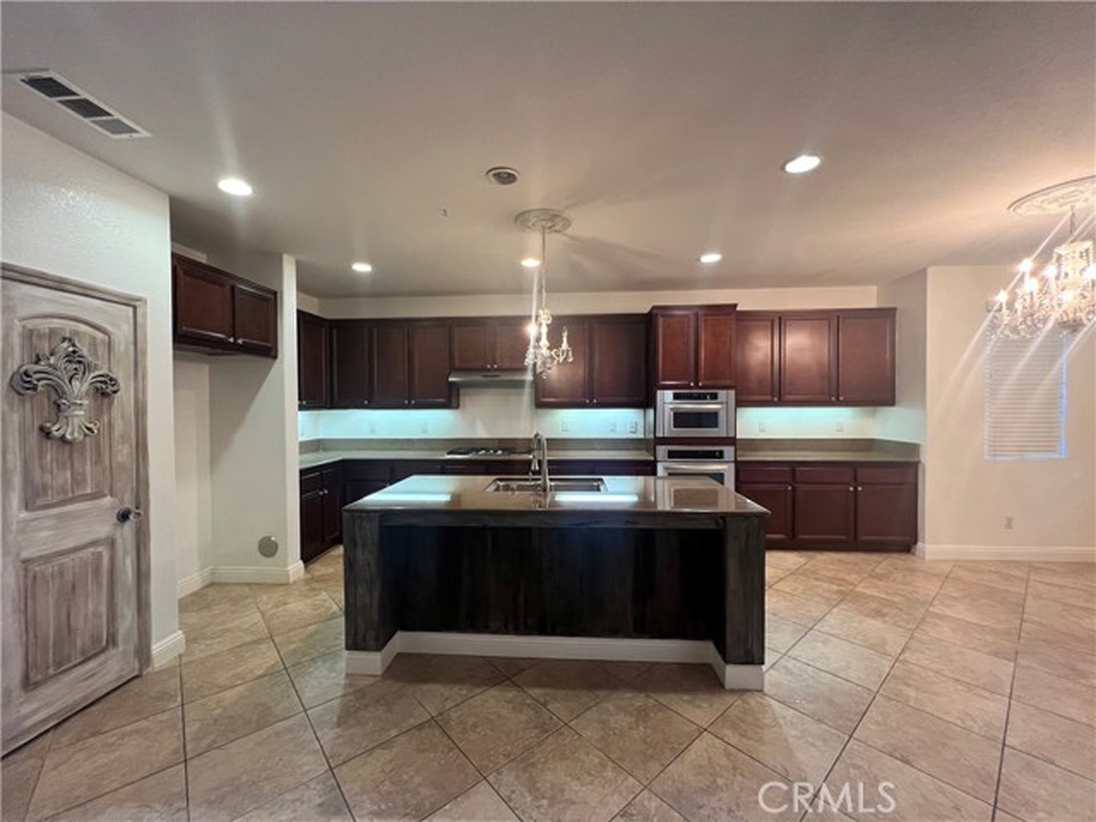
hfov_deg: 106.2
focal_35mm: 13
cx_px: 548
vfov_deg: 89.9
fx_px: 412
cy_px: 411
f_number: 1.8
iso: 320
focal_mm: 1.57
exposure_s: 1/60
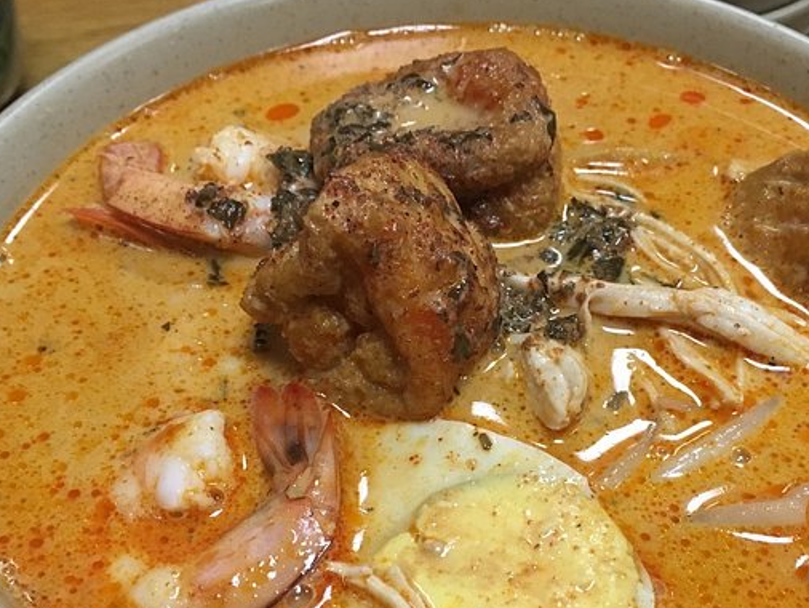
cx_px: 499
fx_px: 1005
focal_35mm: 43
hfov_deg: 43.5
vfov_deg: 33.3
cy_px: 415
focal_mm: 4.15
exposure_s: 1/30
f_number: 2.2
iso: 200
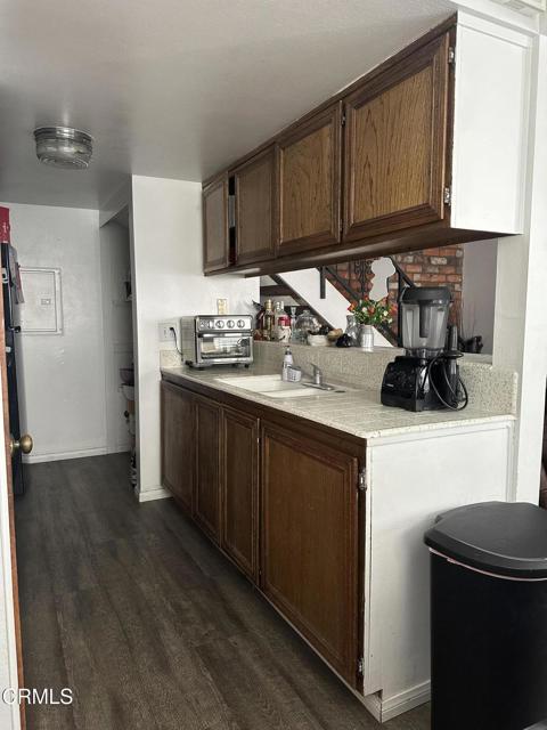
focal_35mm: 24
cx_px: 274
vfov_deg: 71.6
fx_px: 506
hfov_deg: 56.8
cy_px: 365
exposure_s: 1/60
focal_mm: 6.86
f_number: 1.78
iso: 250
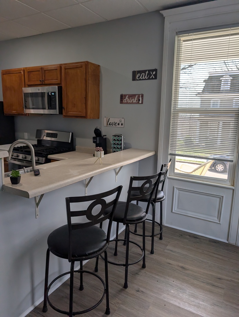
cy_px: 158
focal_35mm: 24
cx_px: 120
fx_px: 220
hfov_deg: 56.9
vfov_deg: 71.5
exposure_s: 1/134
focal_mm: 6.9
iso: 25
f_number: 1.68
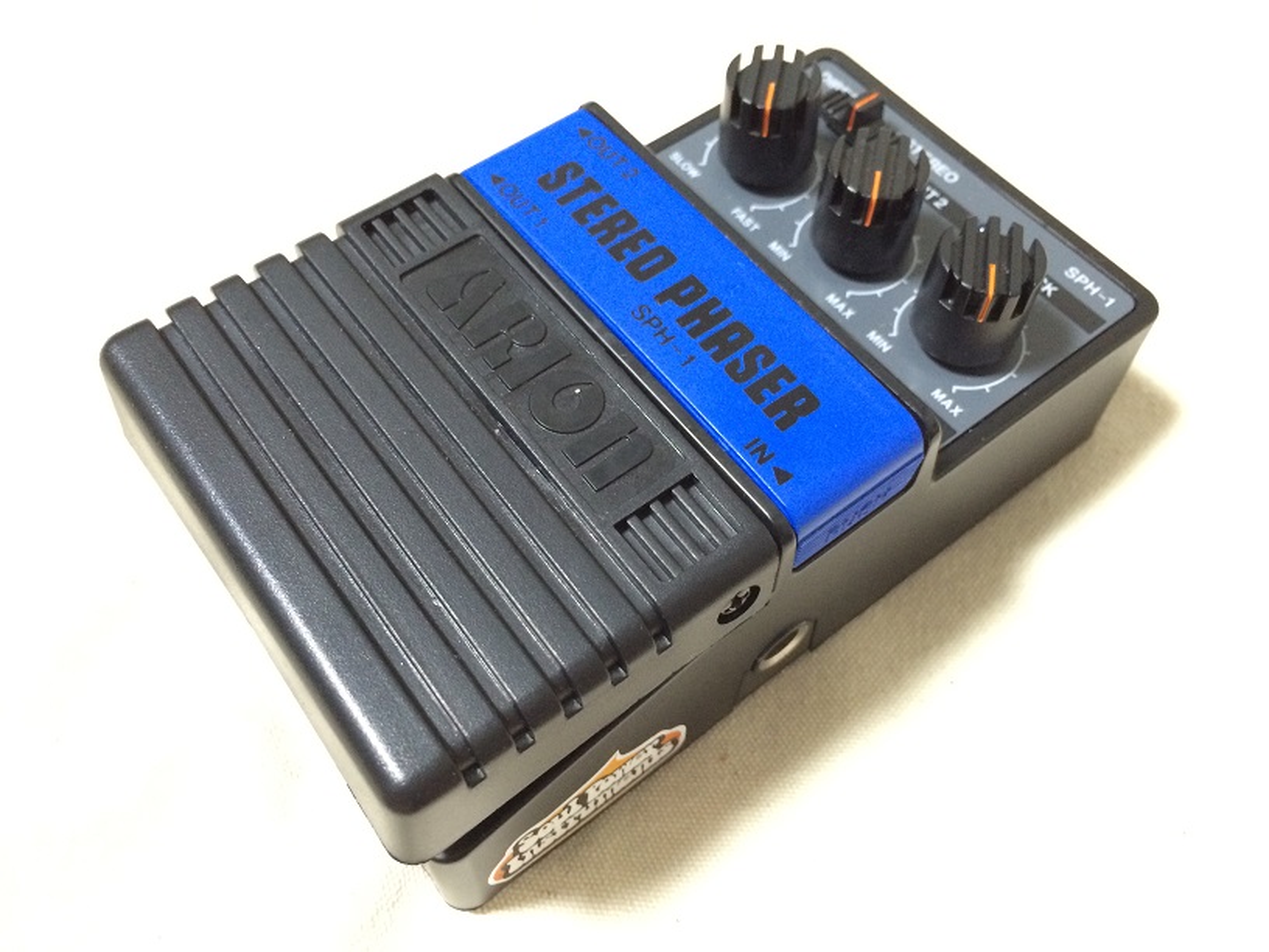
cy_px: 476
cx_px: 634
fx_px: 1100
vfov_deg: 46.8
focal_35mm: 30
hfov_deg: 60.0
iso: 320
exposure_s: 1/17
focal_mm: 4.12
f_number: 2.2
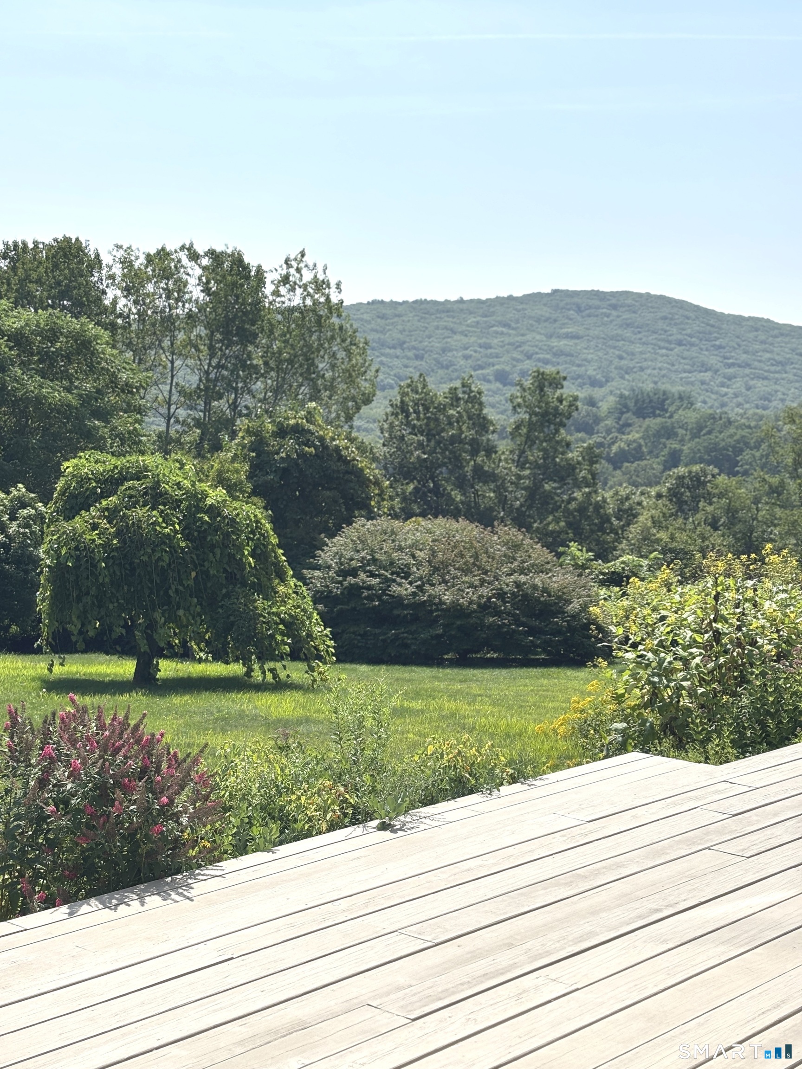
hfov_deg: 28.0
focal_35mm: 52
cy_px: 534
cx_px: 401
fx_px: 1606
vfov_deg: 36.8
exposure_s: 1/4425
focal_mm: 5.96
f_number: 1.6
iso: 40
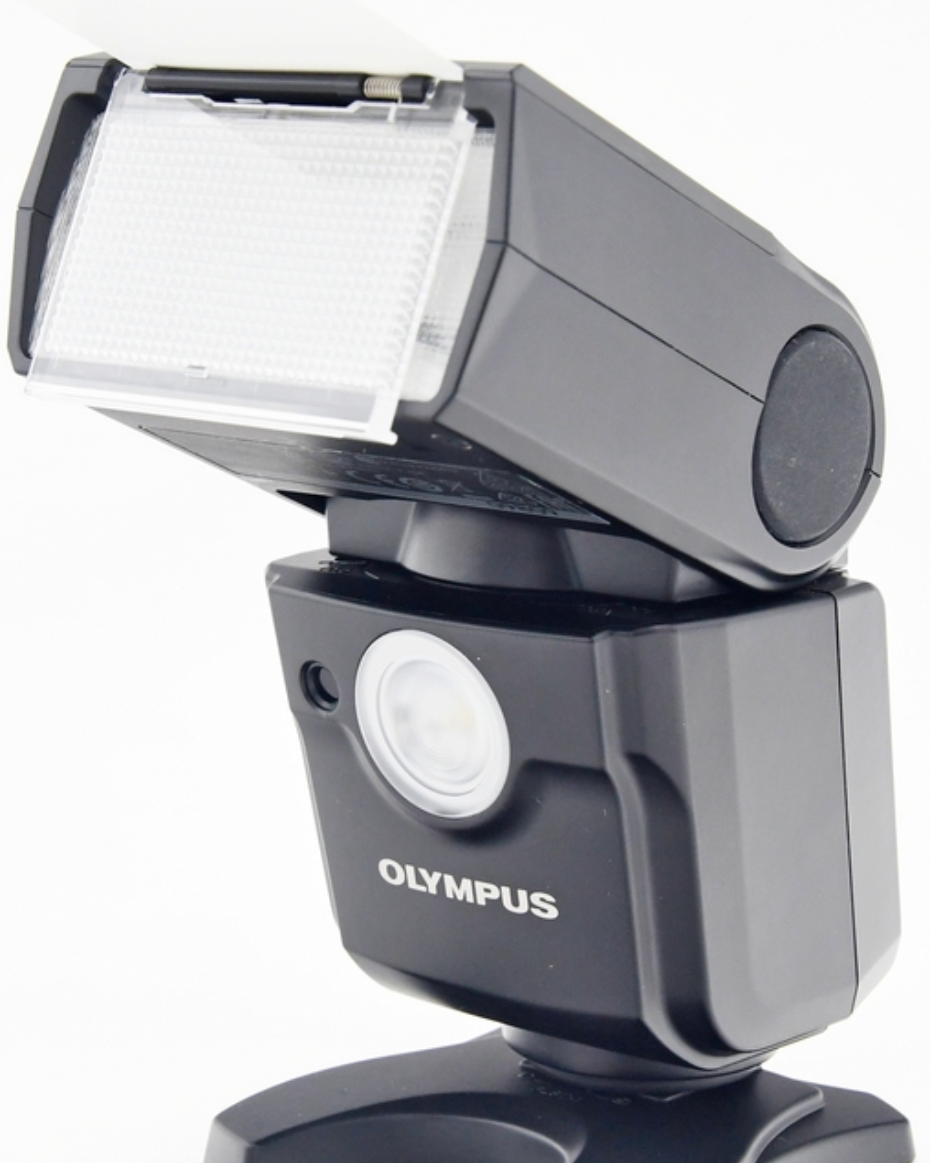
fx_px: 3509
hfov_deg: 15.1
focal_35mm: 102
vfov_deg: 18.8
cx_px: 390
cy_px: 575
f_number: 8
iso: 1000
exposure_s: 1/100
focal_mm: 31
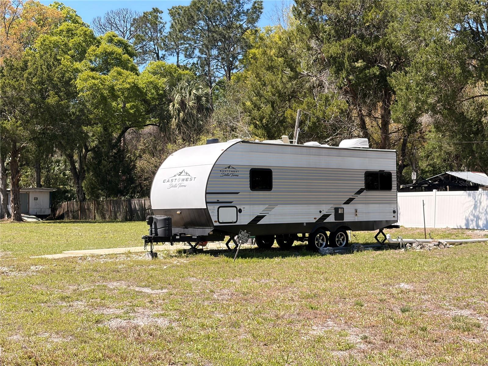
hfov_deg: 36.8
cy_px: 183
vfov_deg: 28.0
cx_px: 244
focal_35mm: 52
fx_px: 733
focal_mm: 5.96
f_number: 1.6
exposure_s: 1/2212
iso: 50
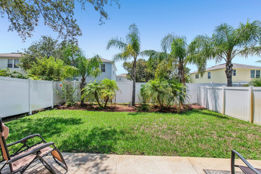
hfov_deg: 100.4
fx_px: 109
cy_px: 87
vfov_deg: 77.3
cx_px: 130
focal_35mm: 15
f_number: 8
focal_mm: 10
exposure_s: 1/1000
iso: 400
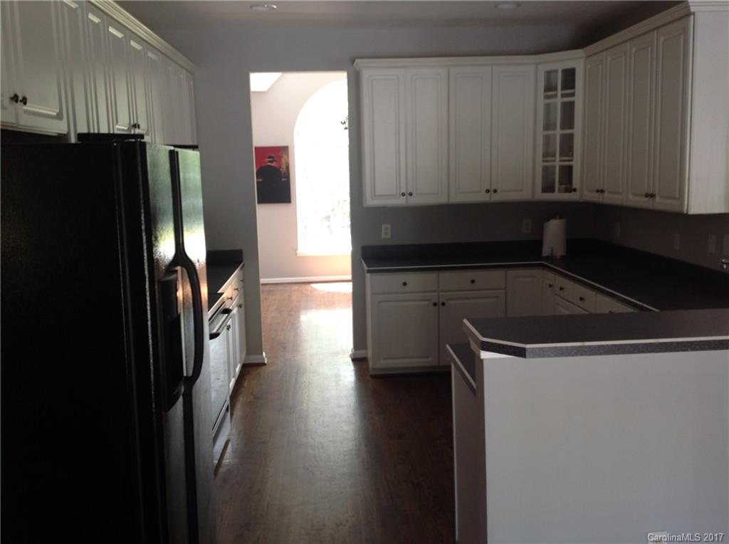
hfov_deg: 52.7
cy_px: 272
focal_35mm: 35
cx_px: 364
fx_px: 736
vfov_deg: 40.6
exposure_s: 1/24
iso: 50
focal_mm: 4.28
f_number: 2.4
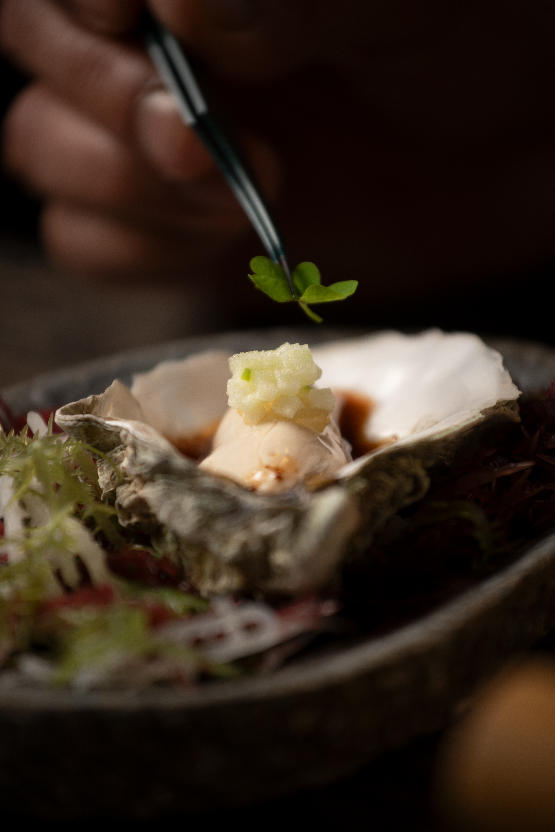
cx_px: 278
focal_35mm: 200
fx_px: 4625
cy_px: 416
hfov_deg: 6.9
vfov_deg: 10.3
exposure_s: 1/100
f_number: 4
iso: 80
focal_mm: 200
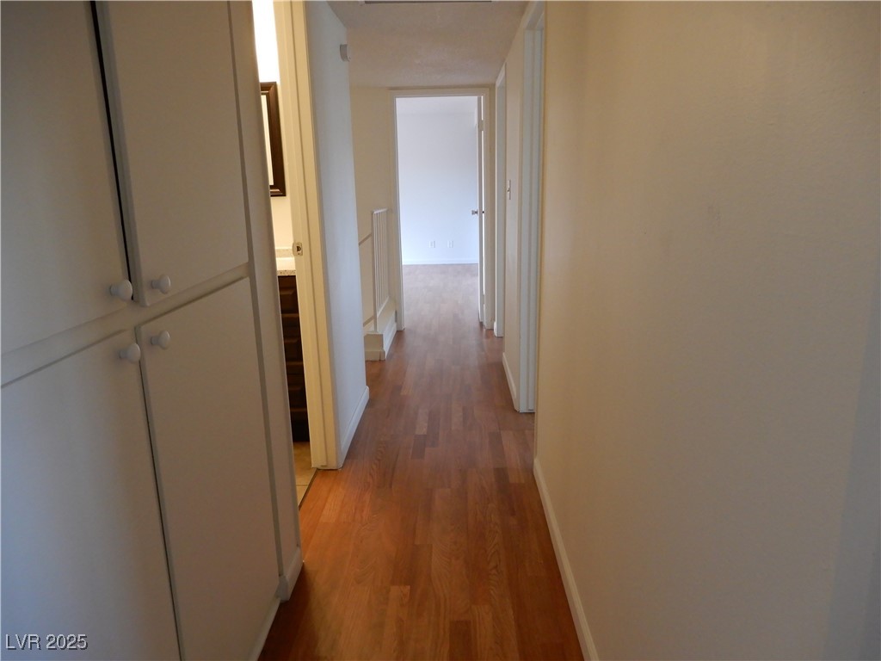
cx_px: 440
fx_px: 611
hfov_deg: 71.6
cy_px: 330
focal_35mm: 24
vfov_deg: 56.8
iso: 320
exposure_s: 1/30
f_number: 3.4
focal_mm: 4.3
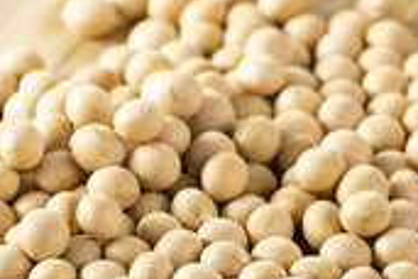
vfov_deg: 3.1
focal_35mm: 446
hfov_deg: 4.5
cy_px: -195
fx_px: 5178
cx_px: 865
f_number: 6.3
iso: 31
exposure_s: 1/250
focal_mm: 105
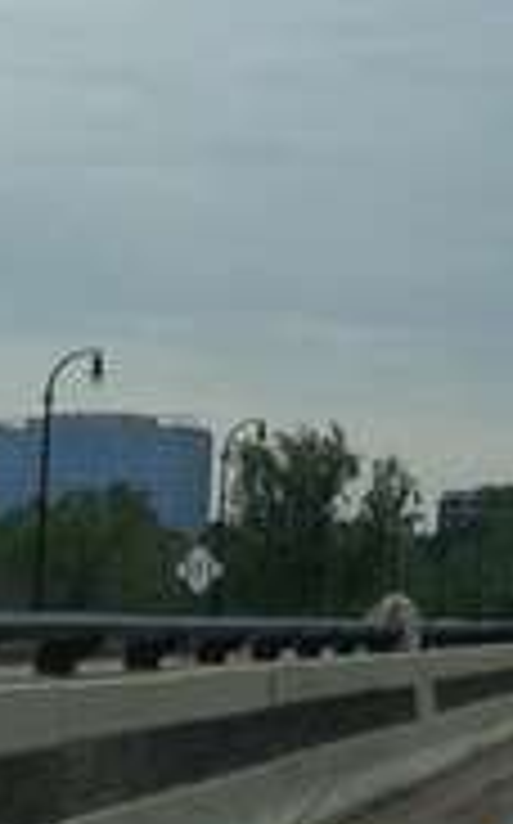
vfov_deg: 13.5
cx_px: 698
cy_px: 5
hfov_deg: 8.4
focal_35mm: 153
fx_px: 3431
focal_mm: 4.13
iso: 50
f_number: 2.4
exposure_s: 1/488
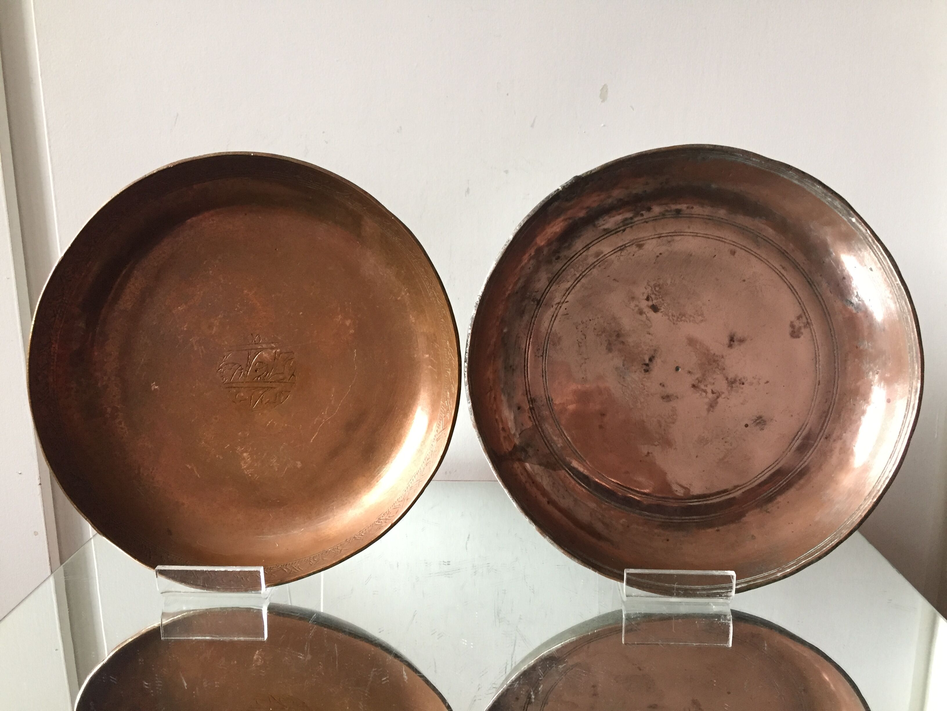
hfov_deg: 61.7
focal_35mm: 29
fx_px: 793
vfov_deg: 48.2
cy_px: 356
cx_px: 474
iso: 200
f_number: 2.2
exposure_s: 1/33
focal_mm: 4.15
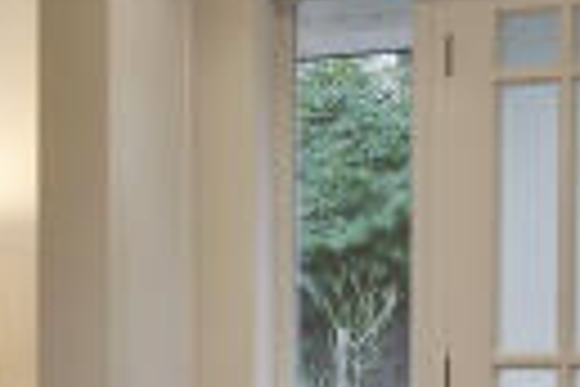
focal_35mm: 123
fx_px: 1981
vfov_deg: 11.0
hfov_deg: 14.7
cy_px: 385
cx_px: -445
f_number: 9
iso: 250
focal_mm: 15.5
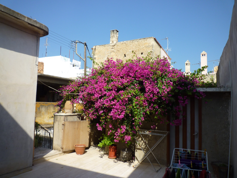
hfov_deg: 69.4
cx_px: 118
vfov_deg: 54.9
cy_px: 89
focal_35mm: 25
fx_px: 171
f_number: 4
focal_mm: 4.4
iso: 80
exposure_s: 1/500
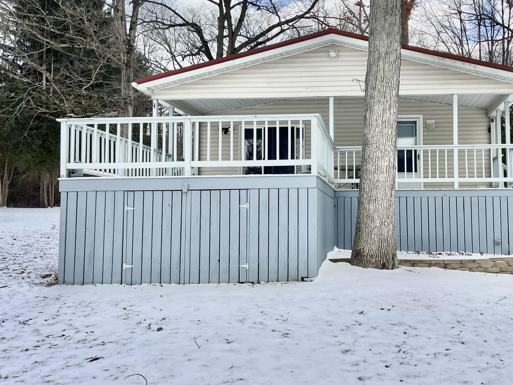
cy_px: 164
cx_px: 350
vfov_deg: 35.9
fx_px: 593
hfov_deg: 45.9
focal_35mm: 40
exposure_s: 1/5587
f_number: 1.5
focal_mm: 5.7
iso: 50
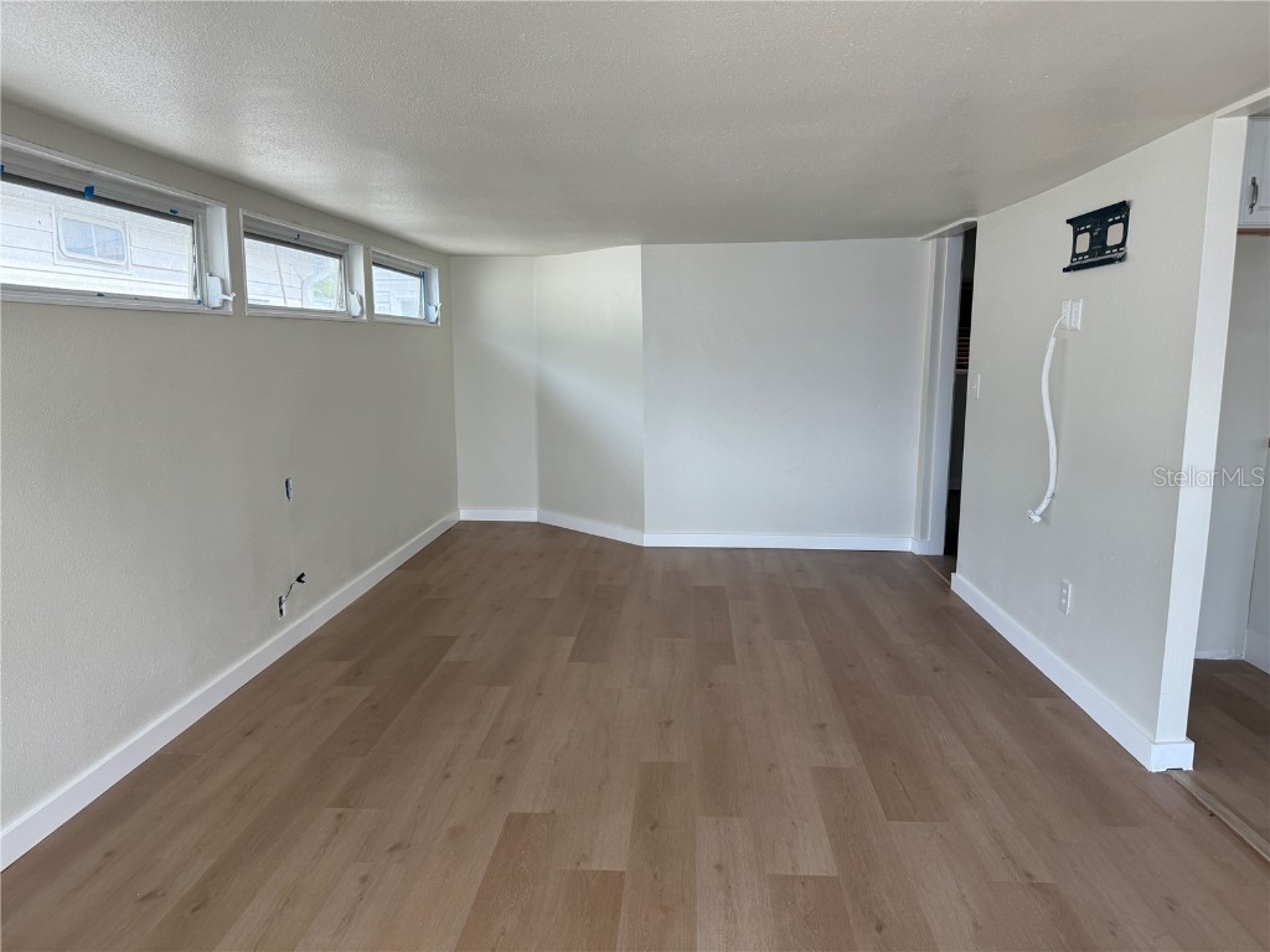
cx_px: 635
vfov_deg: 56.8
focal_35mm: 24
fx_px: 881
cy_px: 476
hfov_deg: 71.6
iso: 100
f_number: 1.78
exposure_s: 1/243
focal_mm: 6.76
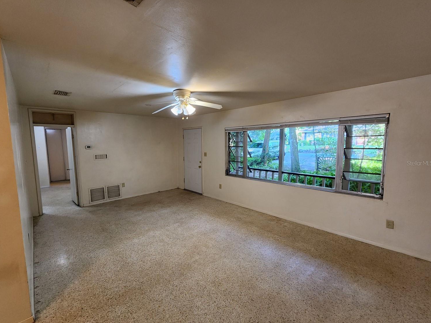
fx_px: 174
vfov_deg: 85.7
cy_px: 163
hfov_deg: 101.9
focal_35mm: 14
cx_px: 202
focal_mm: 2.2
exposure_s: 1/40
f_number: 2.2
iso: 320
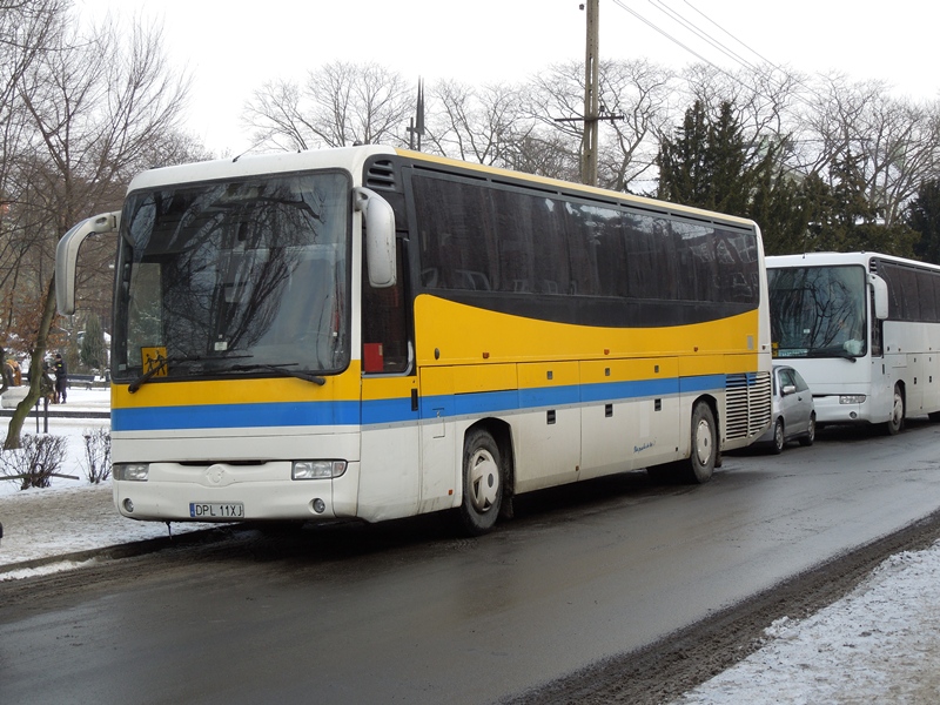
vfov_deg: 24.0
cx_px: 470
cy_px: 352
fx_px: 1656
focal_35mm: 61
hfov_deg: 31.7
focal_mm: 11
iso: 100
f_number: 4.3
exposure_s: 1/160
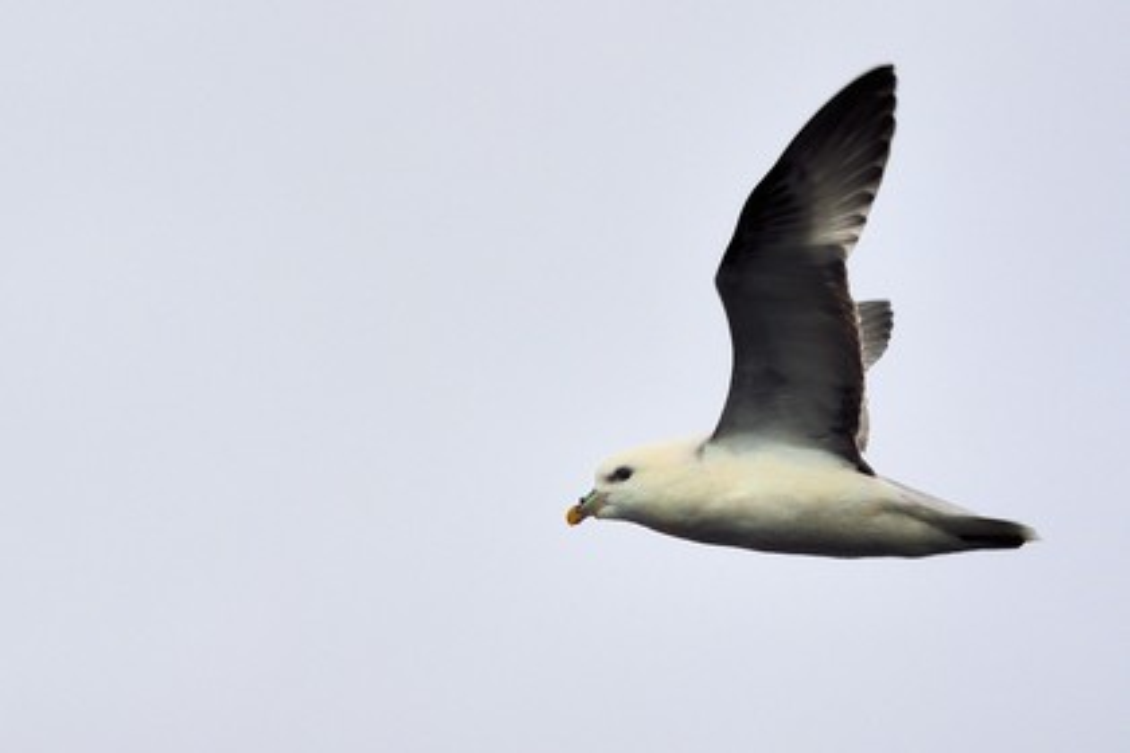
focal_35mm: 200
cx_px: 565
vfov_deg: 6.9
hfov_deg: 10.3
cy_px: 376
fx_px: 6277
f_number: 8
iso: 400
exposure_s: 1/400
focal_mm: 200
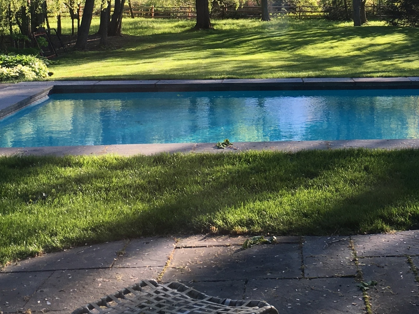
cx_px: 359
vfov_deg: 20.3
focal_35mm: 70
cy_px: -3
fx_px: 847
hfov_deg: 27.0
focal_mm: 4.15
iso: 25
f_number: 2.2
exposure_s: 1/212
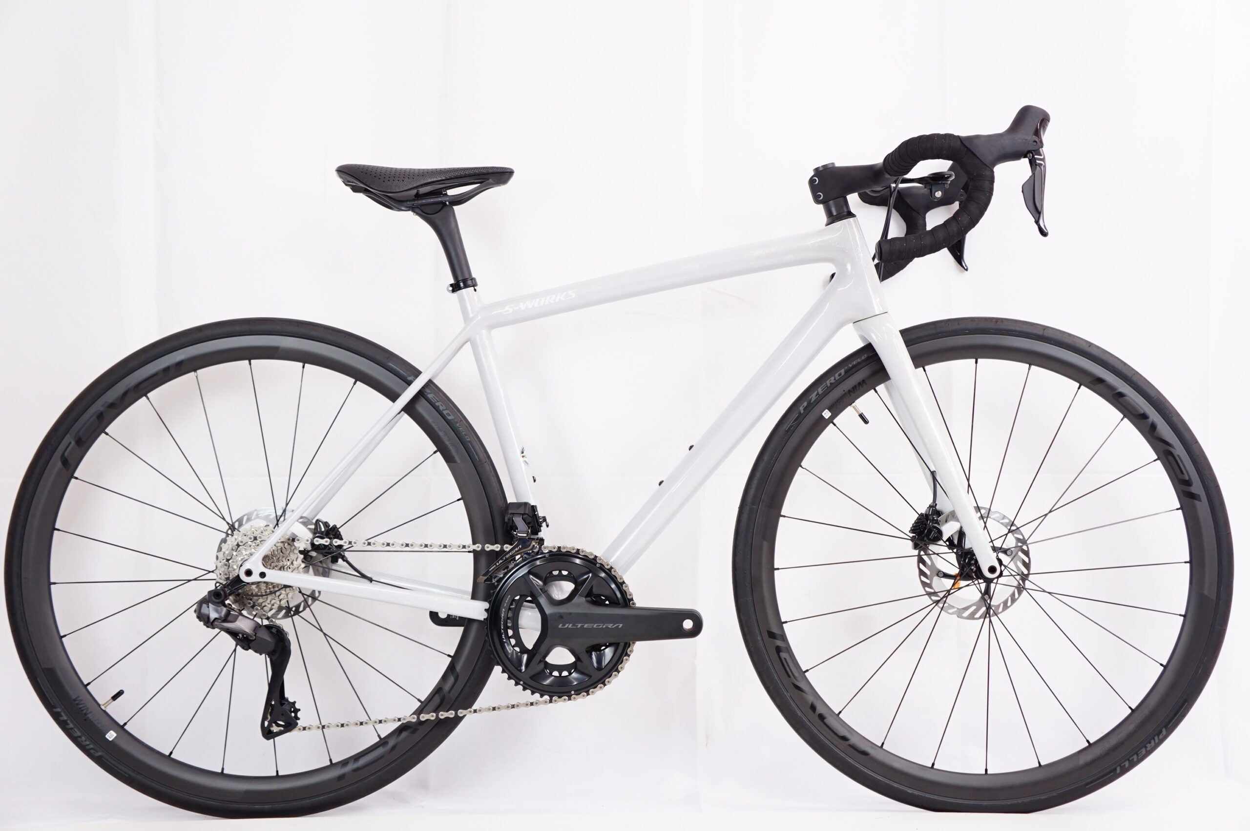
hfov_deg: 46.4
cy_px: 416
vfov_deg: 31.8
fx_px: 1457
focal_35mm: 42
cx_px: 625
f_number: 5
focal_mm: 28
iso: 500
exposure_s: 1/40
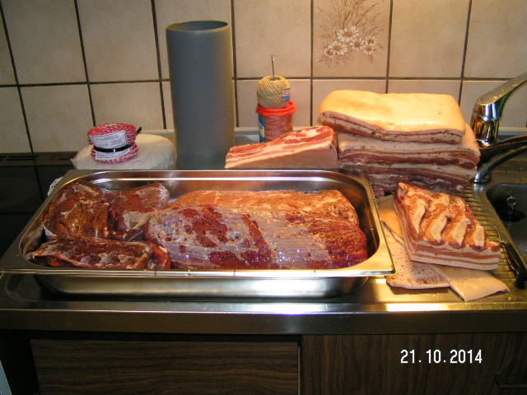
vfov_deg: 37.7
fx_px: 579
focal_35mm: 38
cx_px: 264
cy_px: 198
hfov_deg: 49.0
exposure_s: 1/40
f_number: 2.8
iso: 200
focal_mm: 5.8
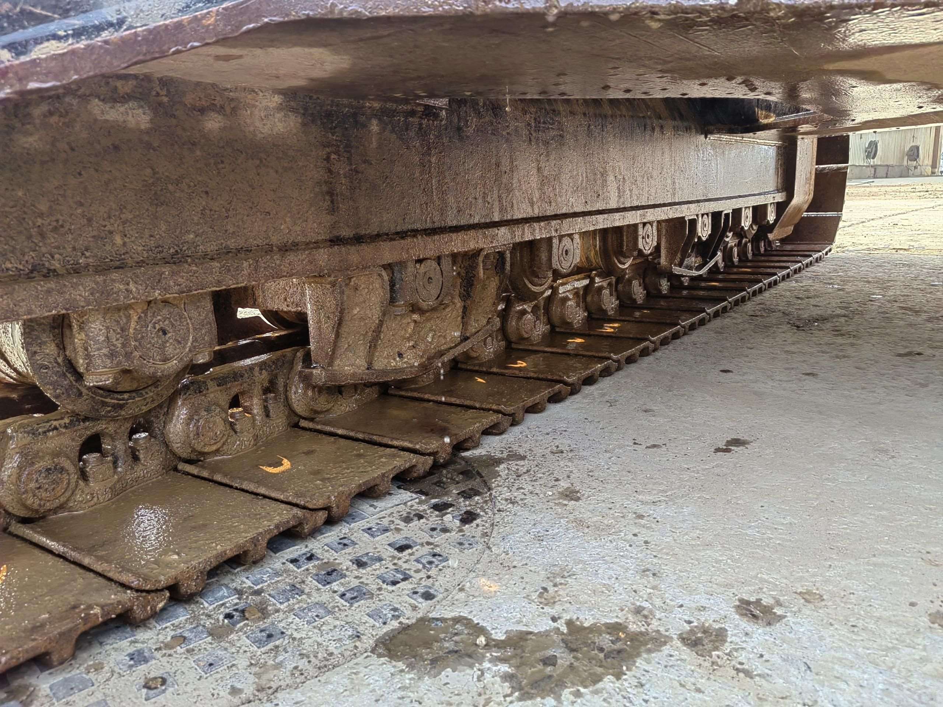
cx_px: 472
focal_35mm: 27
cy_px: 354
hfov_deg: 65.3
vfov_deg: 51.4
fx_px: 736
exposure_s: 1/909
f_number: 1.9
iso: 100
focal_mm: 5.52
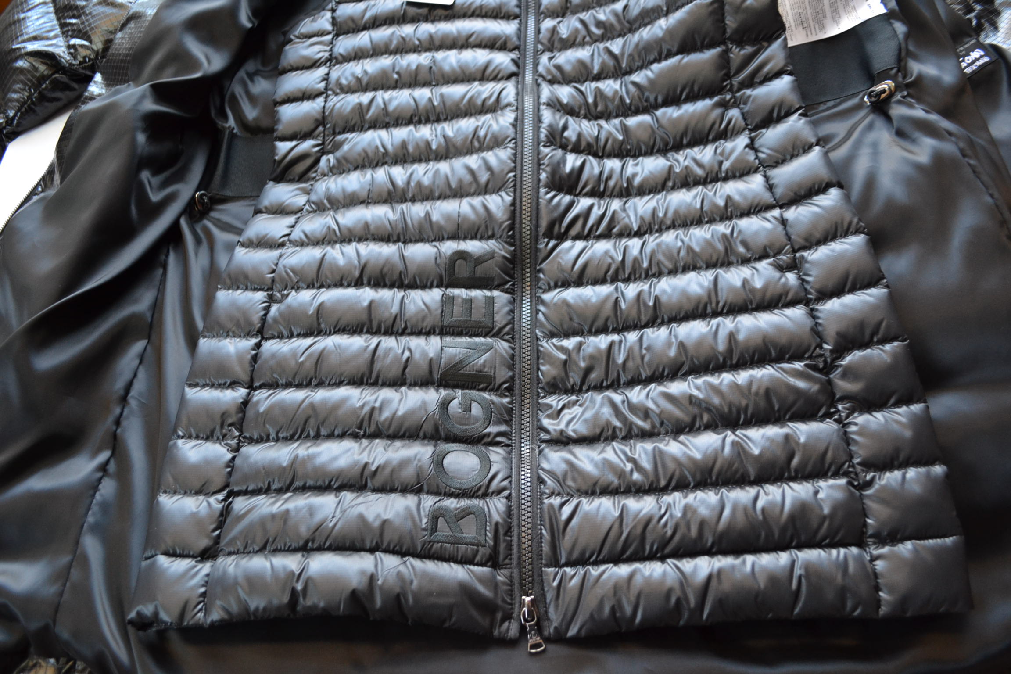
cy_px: 337
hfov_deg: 67.4
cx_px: 506
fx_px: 758
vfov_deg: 47.9
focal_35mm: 27
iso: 800
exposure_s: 1/60
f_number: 3.5
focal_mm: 18
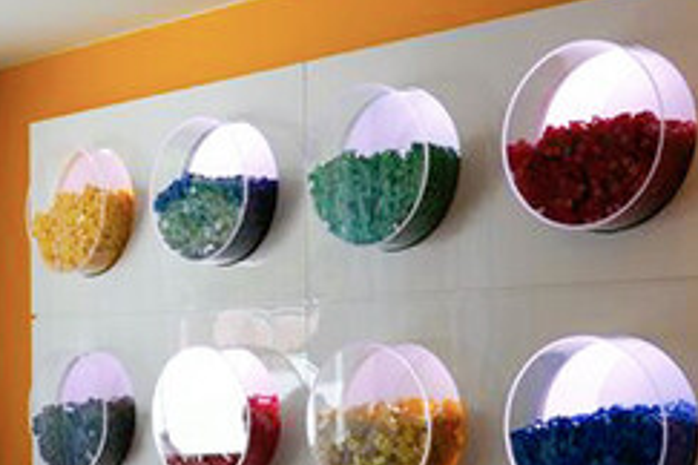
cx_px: 0
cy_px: 365
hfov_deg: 23.2
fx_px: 1629
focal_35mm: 84
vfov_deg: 16.2
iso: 320
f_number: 6.3
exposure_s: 1/80
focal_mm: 24
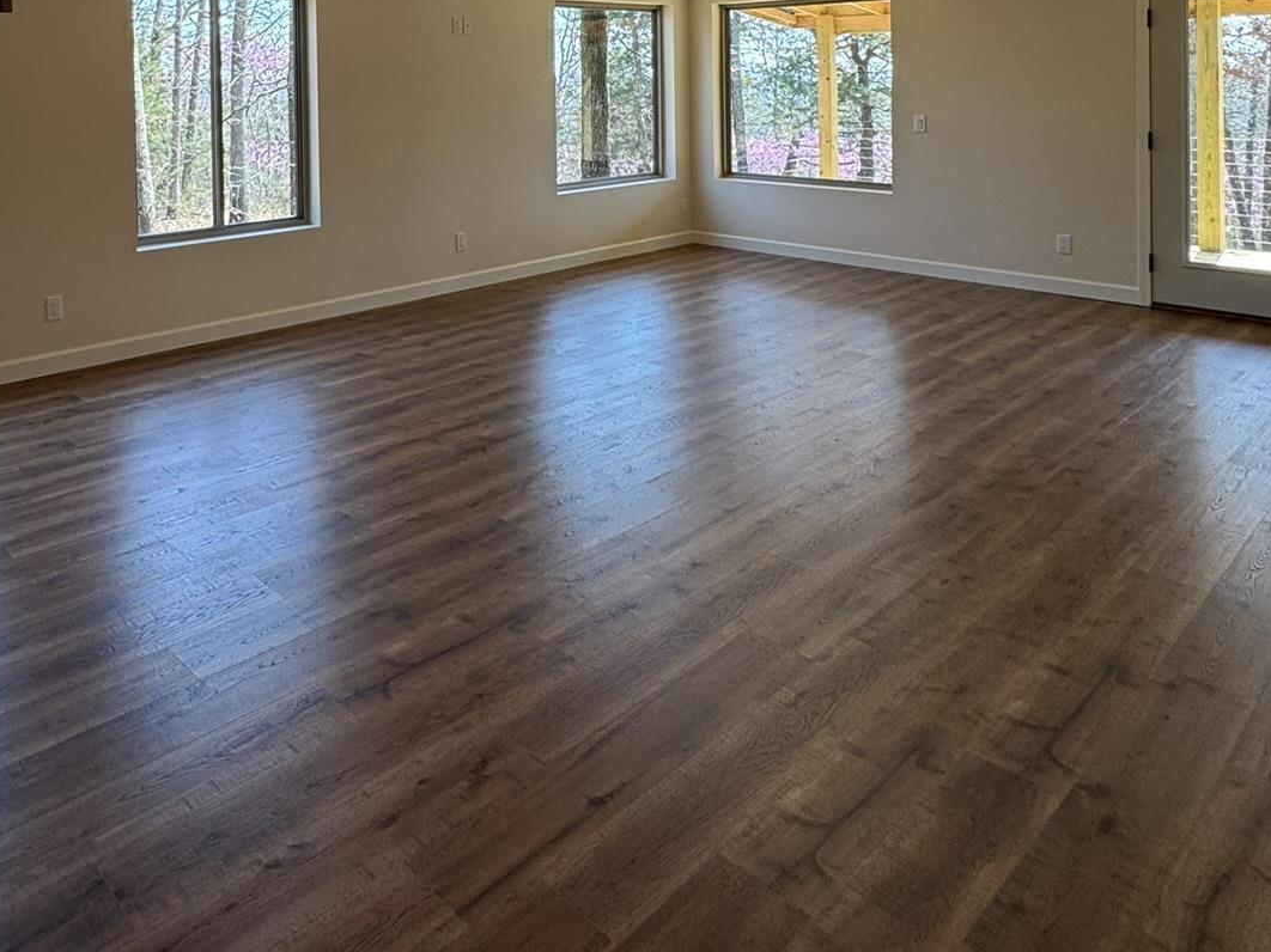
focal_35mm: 27
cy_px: 91
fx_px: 991
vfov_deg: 46.2
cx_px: 412
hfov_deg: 63.5
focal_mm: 2.22
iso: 64
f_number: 2.2
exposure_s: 1/120
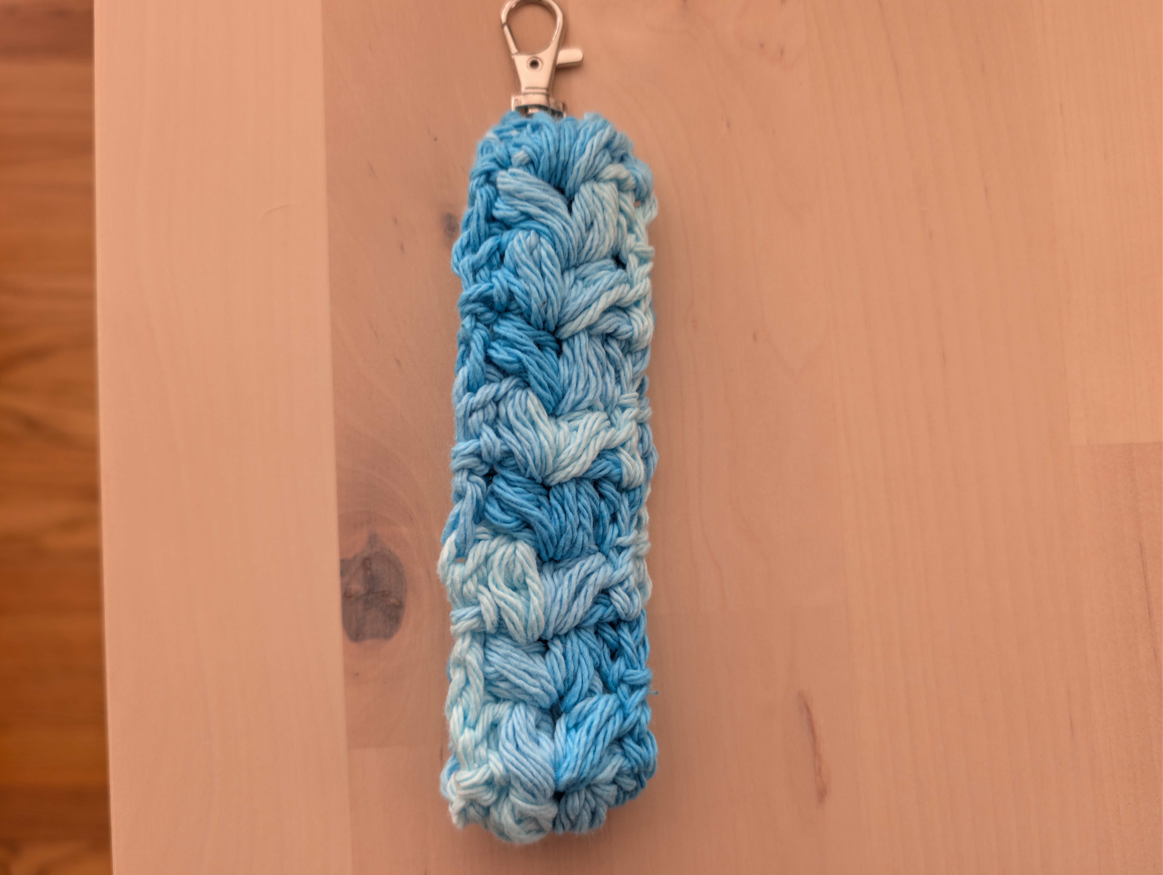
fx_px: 807
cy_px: 438
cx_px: 582
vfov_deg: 56.9
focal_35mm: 24
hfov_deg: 71.5
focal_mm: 6.9
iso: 198
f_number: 1.68
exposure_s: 1/32
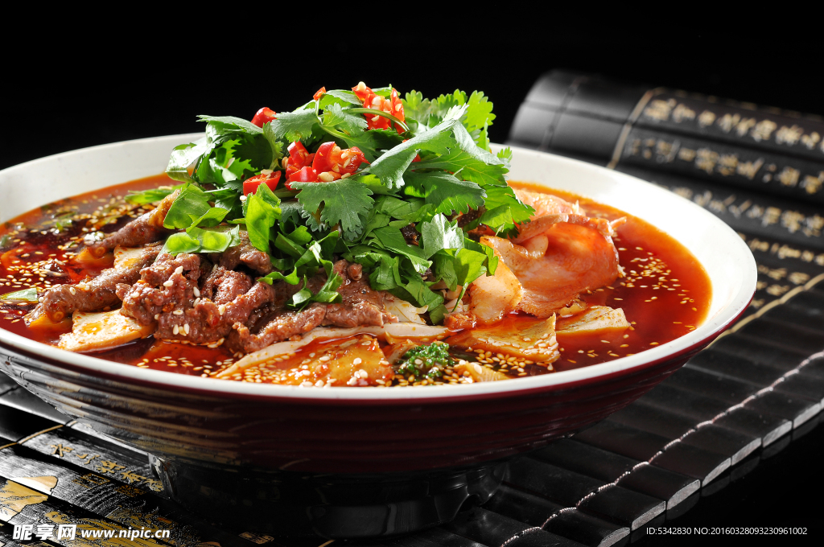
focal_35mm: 90
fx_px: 2057
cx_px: 412
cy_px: 274
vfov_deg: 15.1
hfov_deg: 22.6
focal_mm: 60
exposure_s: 1/125
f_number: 10
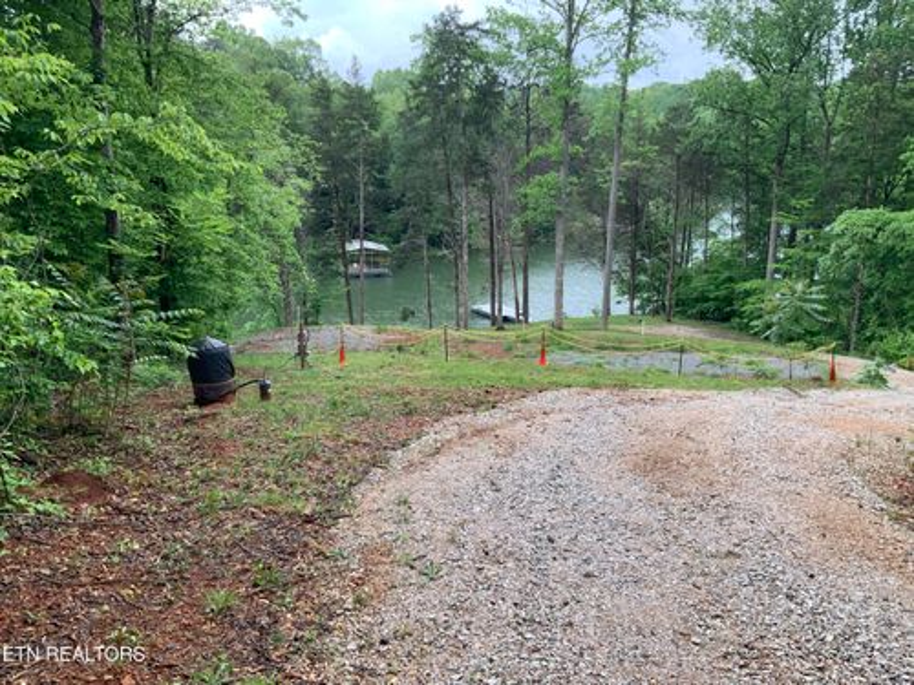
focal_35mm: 29
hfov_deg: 61.7
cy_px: 342
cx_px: 457
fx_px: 766
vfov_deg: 48.2
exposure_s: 1/206
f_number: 1.8
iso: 16
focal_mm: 3
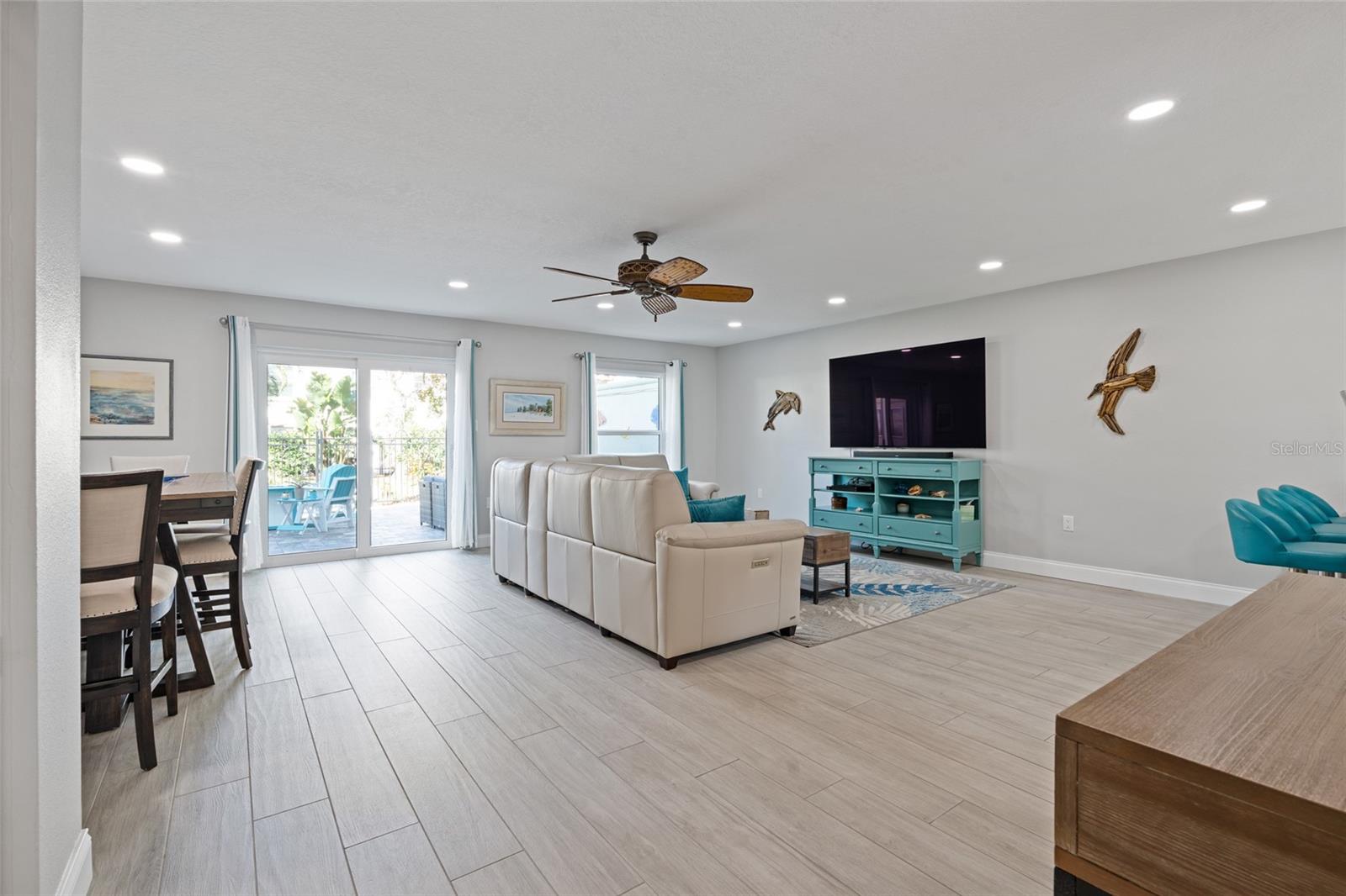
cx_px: 673
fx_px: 598
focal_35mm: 16
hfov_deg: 96.7
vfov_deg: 73.7
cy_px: 448
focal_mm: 16
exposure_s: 1.6
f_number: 9
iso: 100
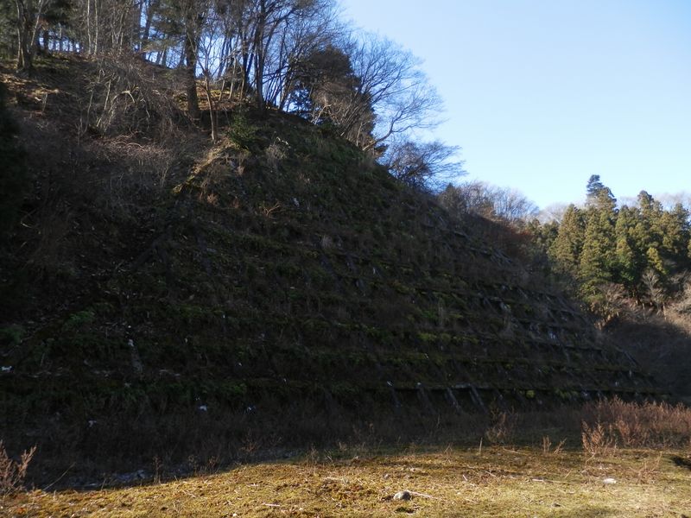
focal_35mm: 25
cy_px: 259
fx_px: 499
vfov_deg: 54.9
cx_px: 346
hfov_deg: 69.4
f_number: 3
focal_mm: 4.5
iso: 80
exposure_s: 1/250
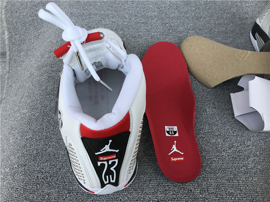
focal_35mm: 31
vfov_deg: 45.4
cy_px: 101
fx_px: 242
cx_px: 135
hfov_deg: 58.4
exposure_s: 1/257
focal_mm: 3.3
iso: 25
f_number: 2.4
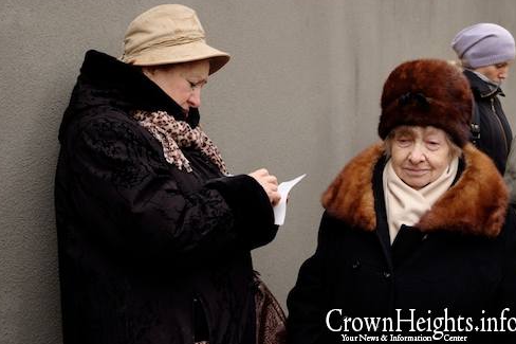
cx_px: 267
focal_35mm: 57
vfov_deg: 23.8
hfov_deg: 35.1
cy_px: 173
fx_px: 817
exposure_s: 1/57
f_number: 6.3
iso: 800
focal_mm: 35
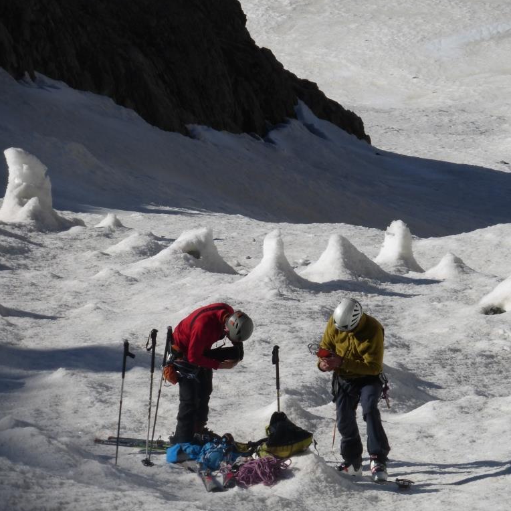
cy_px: 282
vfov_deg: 5.8
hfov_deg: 5.8
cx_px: 255
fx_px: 5044
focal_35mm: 302
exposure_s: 1/1000
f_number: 5.6
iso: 100
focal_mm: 41.3
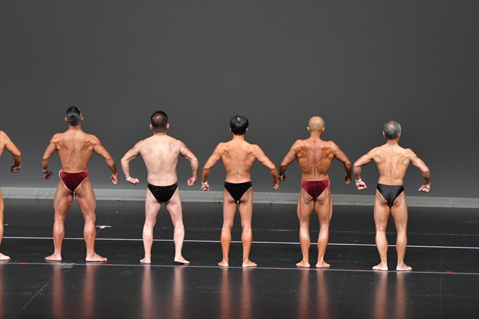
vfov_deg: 6.8
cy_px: 160
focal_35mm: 202
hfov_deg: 10.2
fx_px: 2686
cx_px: 240
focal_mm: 135
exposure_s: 1/400
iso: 4000
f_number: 5.6
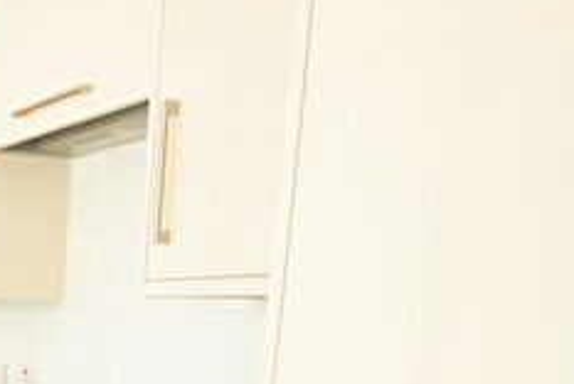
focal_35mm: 45
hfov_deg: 33.2
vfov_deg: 26.5
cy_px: 466
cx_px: -155
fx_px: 718
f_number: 3.5
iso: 200
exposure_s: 1/6
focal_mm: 10
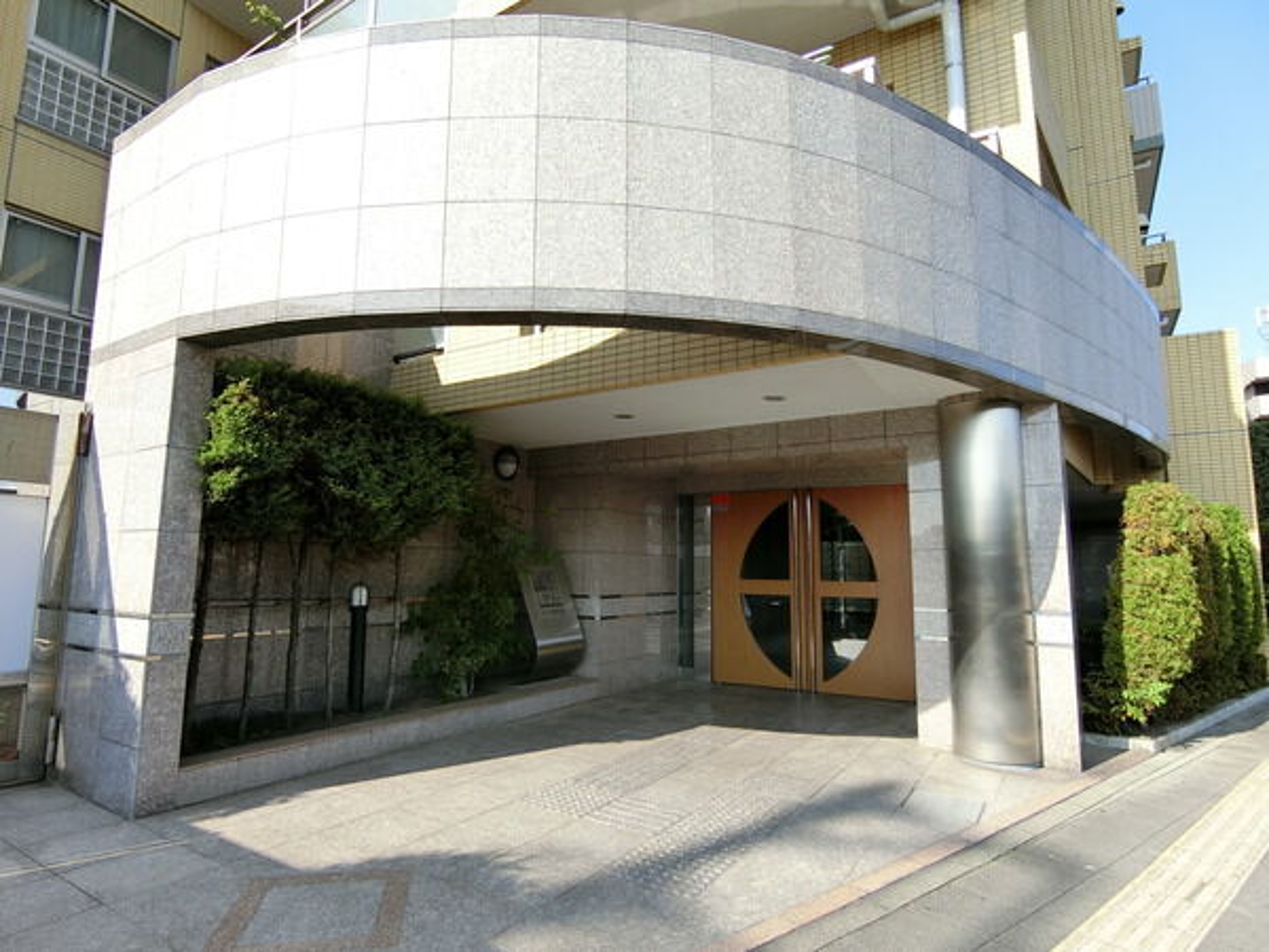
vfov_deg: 68.7
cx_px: 634
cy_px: 476
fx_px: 697
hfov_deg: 84.7
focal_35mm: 19
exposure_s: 1/640
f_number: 2.7
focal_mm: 4.06
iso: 80
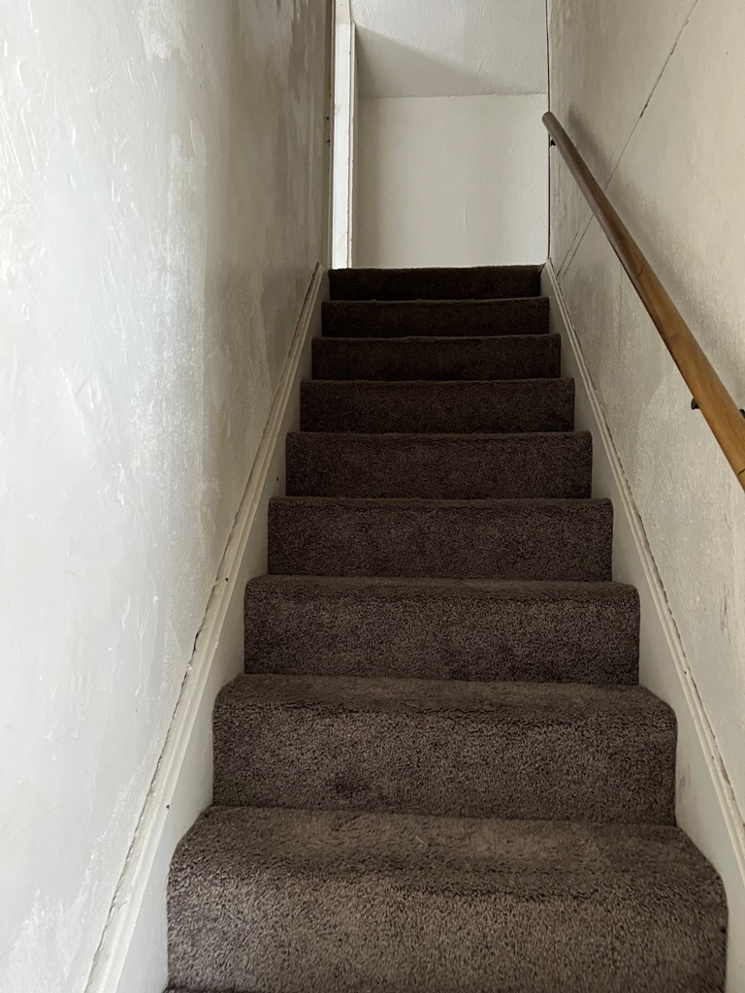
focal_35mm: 26
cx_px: 372
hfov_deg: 53.1
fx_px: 746
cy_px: 496
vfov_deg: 67.3
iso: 640
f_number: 1.6
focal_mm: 5.1
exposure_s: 1/40
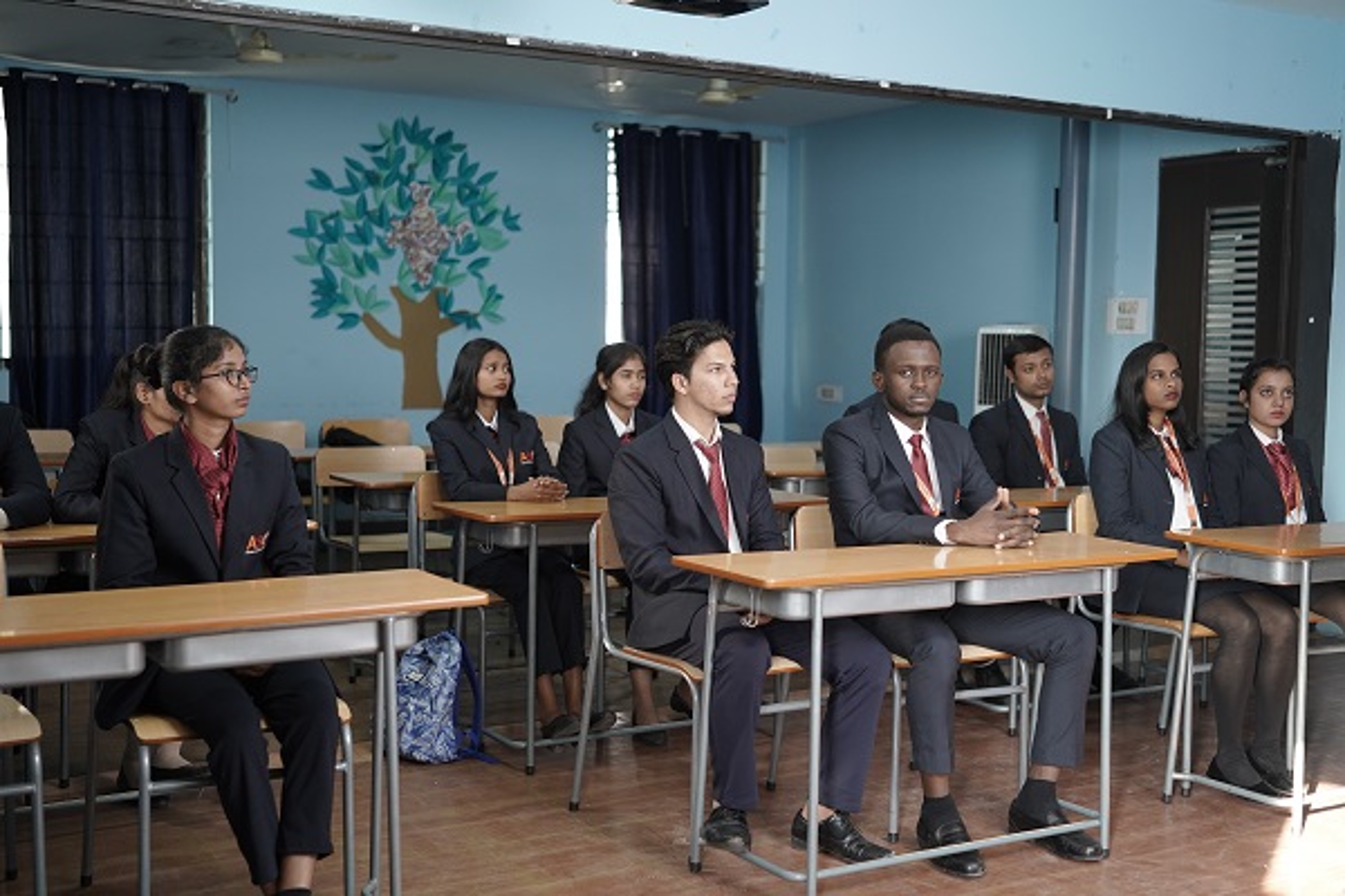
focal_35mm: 40
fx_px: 1494
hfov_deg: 48.5
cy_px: 448
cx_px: 672
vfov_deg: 33.4
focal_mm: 40
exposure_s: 1/200
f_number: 2
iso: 800
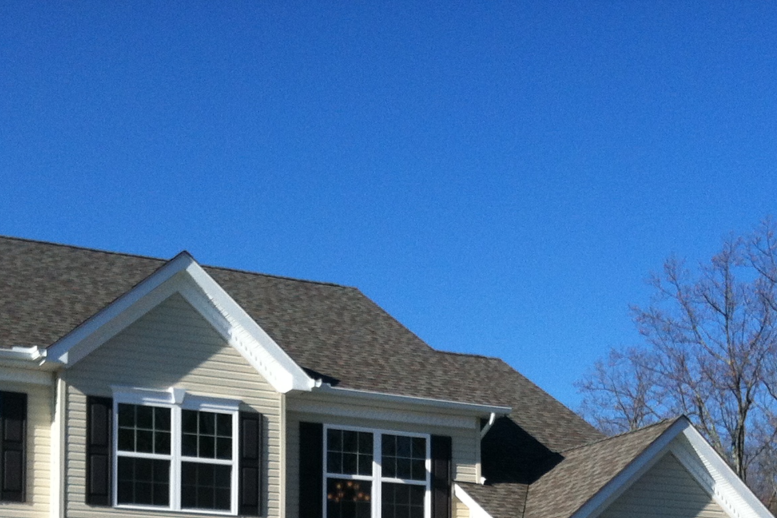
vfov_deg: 16.1
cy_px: 646
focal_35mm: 81
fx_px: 1748
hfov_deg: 25.1
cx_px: 420
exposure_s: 1/1667
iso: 80
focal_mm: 3.85
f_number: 2.8
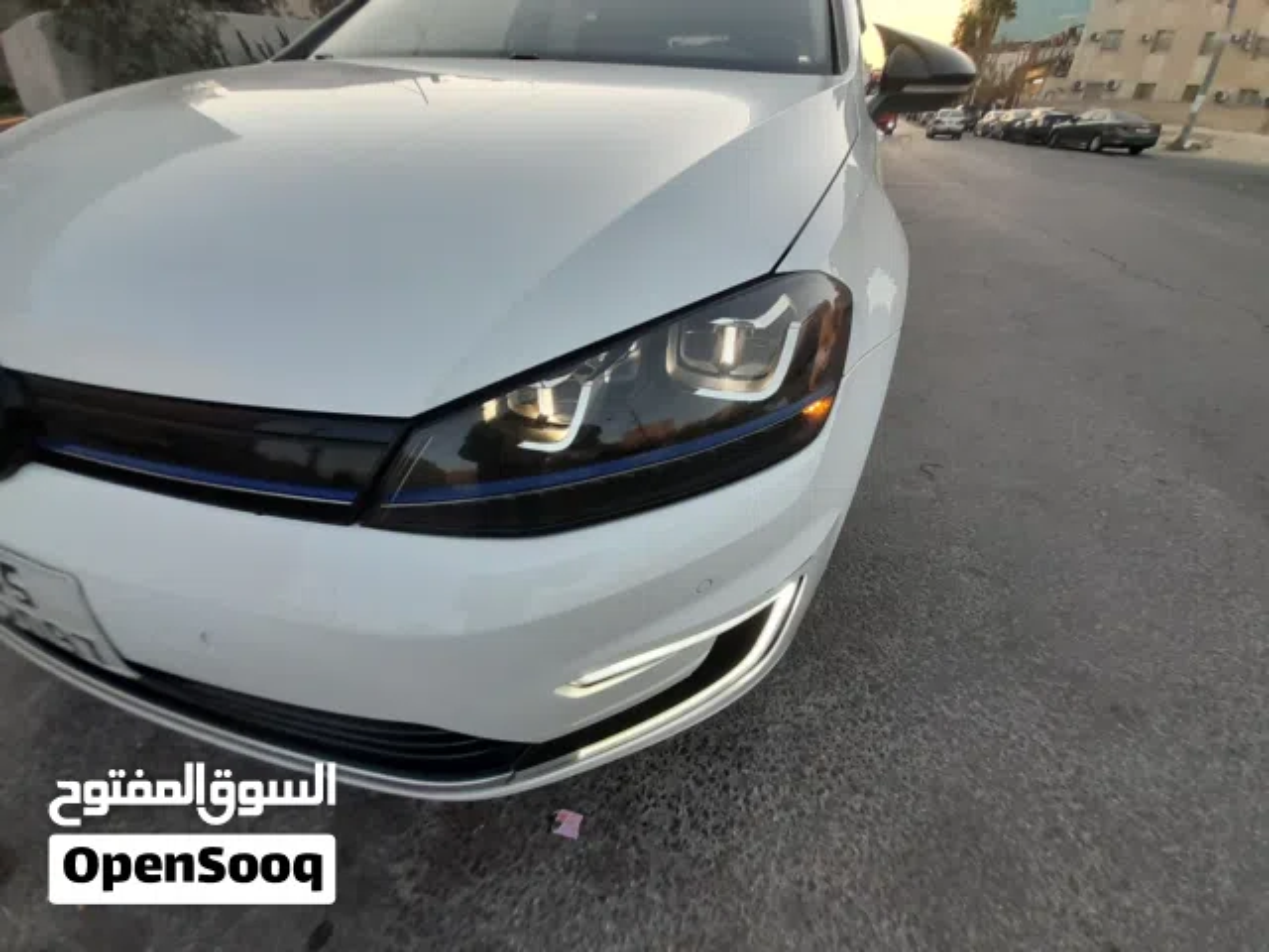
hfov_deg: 106.2
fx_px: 477
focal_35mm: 13
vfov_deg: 89.9
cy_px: 476
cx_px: 634
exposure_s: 1/100
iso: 64
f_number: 2.2
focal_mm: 1.13
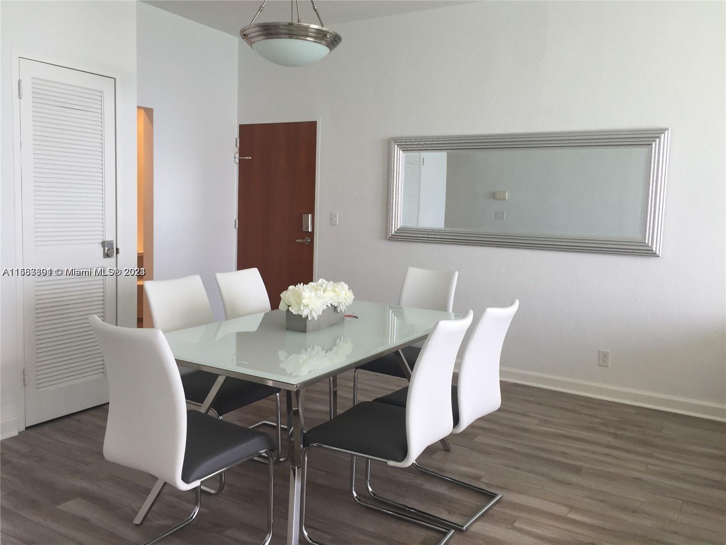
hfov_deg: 61.7
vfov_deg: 48.2
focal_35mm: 29
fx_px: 608
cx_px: 363
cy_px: 272
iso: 40
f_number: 2.2
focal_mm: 4.15
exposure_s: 1/60
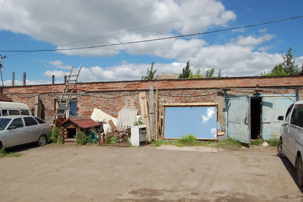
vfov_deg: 47.9
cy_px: 101
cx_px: 152
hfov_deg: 67.4
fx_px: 227
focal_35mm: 27
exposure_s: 1/400
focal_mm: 18
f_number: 10
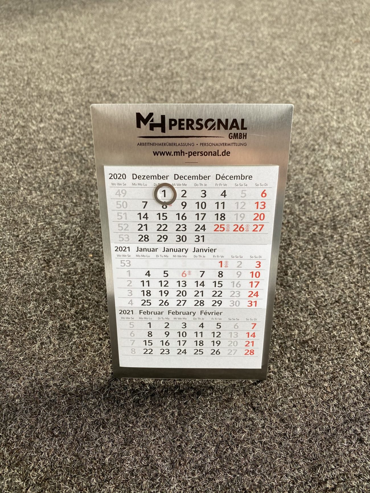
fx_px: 370
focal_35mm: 26
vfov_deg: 67.3
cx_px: 185
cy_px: 246
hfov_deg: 53.1
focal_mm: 4.25
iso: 80
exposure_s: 1/121
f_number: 1.8
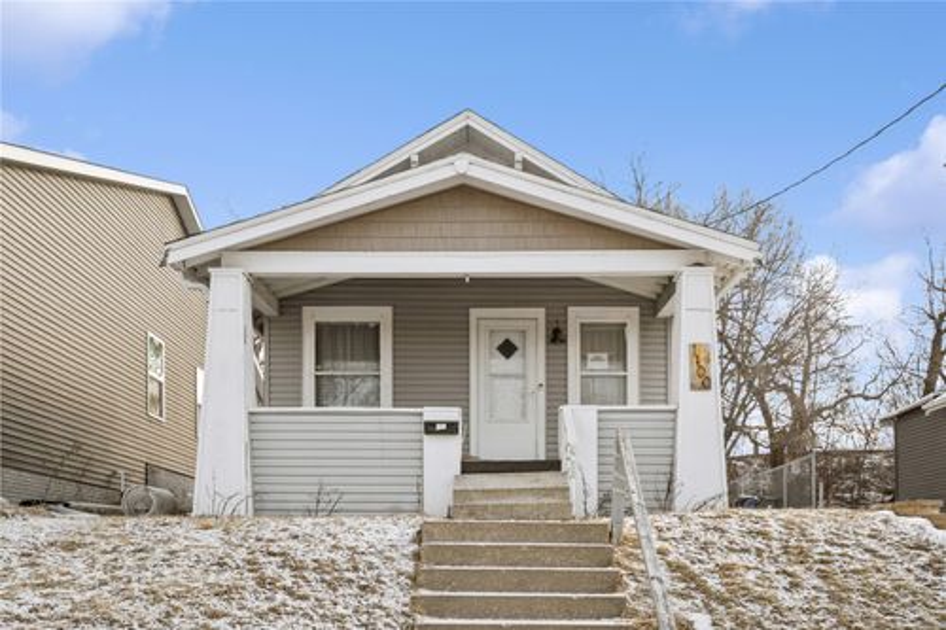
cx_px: 473
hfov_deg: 55.8
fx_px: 893
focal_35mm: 34
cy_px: 315
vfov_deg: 38.9
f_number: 8
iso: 400
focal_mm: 34
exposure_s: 1/500
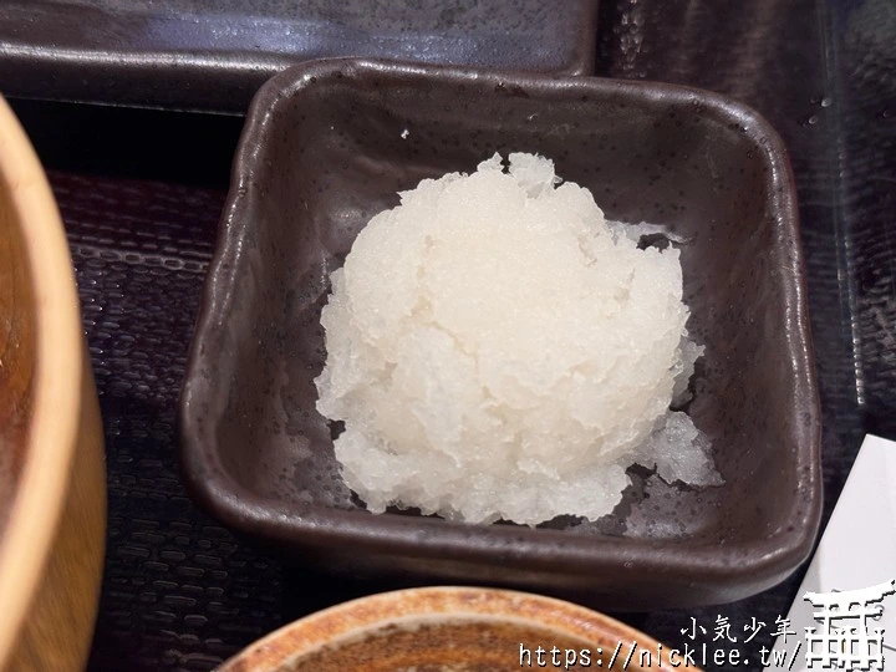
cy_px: 336
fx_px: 1242
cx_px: 448
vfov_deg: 30.3
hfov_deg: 39.7
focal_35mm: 48
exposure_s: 1/60
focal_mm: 6.76
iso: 125
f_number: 1.78
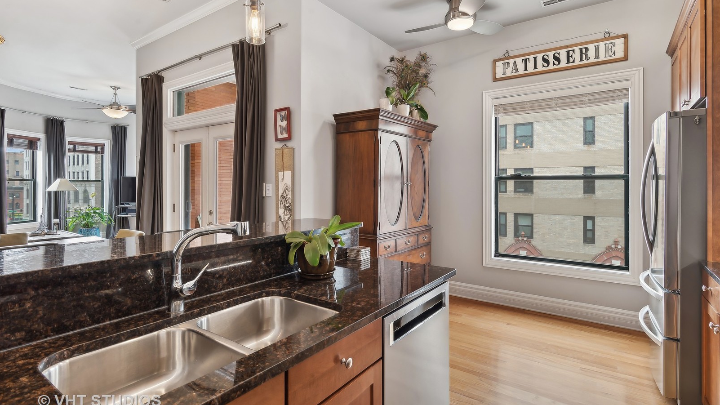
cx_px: 363
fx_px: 344
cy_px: 183
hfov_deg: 92.7
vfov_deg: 60.9
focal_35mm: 18
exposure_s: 1/5
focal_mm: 17
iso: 200
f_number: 8
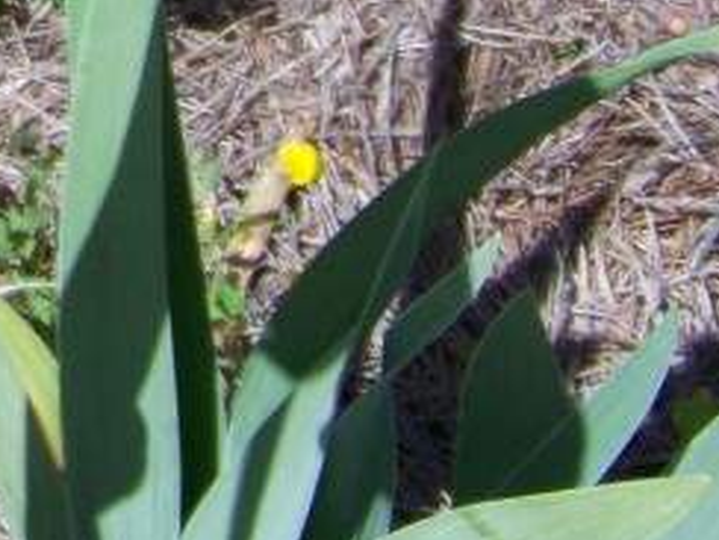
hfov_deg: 12.4
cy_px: -387
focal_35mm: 151
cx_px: -392
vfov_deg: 9.4
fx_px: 3136
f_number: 2.8
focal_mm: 5.85
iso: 64
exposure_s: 1/800
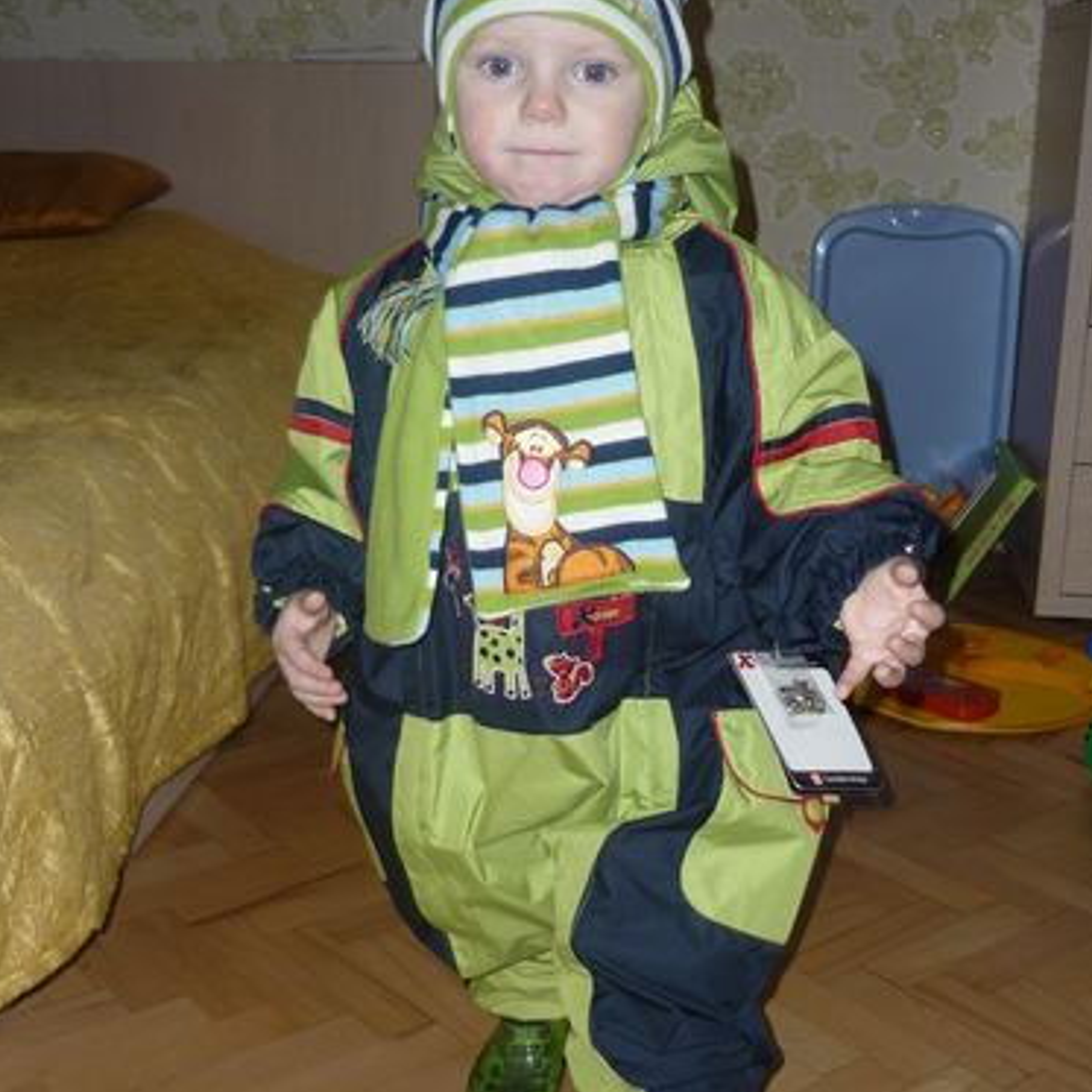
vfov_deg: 39.1
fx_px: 1535
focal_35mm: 43
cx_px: 546
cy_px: 632
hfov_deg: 39.2
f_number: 2.8
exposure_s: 1/30
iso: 100
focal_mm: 5.5
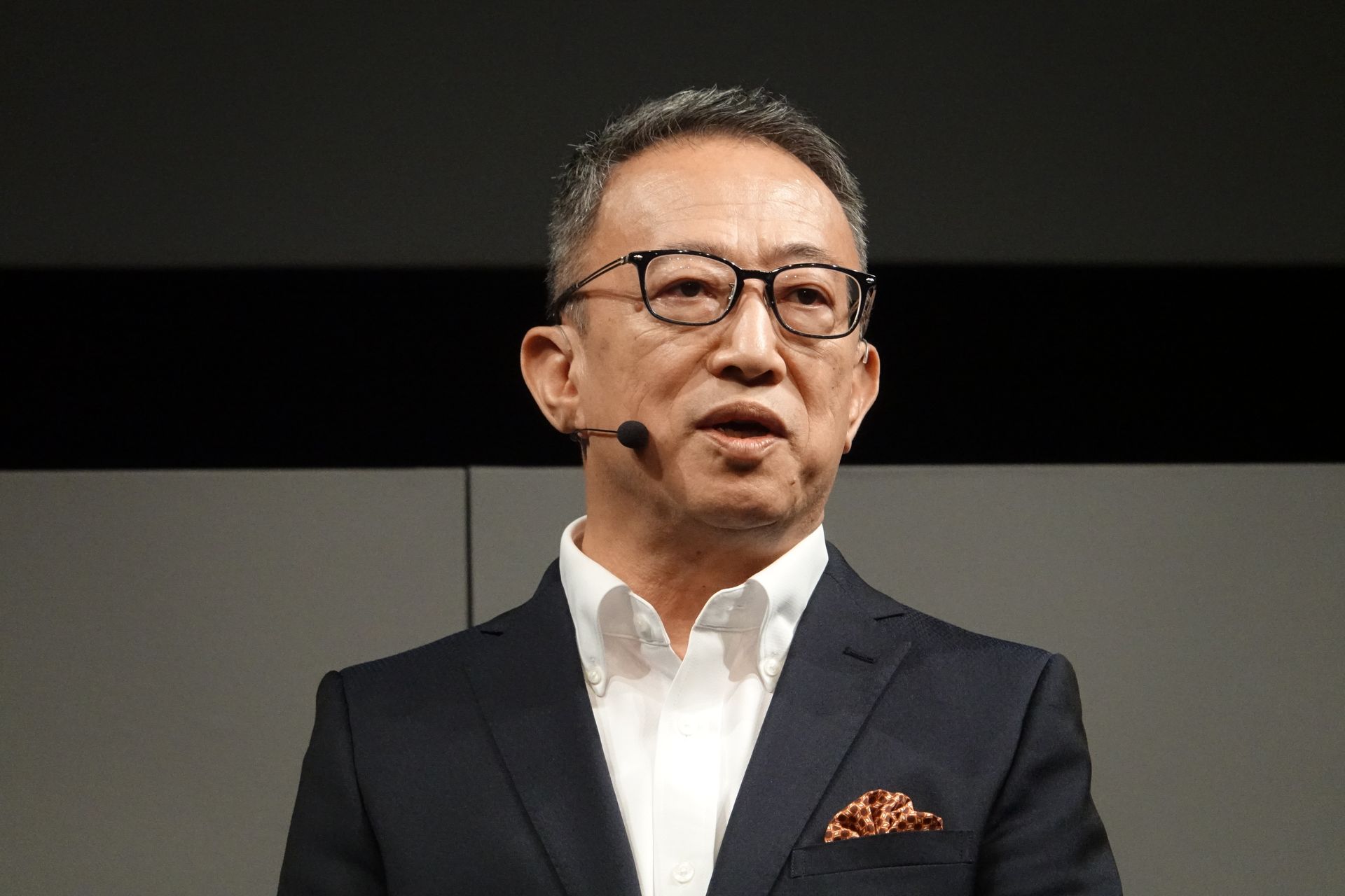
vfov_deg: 3.6
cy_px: 448
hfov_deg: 5.4
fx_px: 14196
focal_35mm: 380
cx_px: 672
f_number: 4
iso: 3200
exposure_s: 1/1000
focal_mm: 139.53
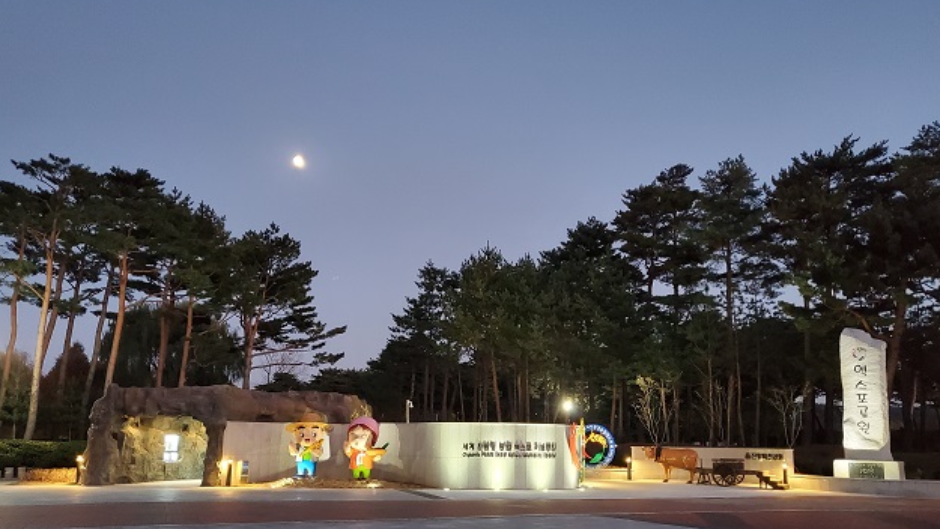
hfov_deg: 66.1
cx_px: 471
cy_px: 340
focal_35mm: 29
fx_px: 723
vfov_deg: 39.9
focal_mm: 4.25
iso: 640
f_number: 1.8
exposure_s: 1/24
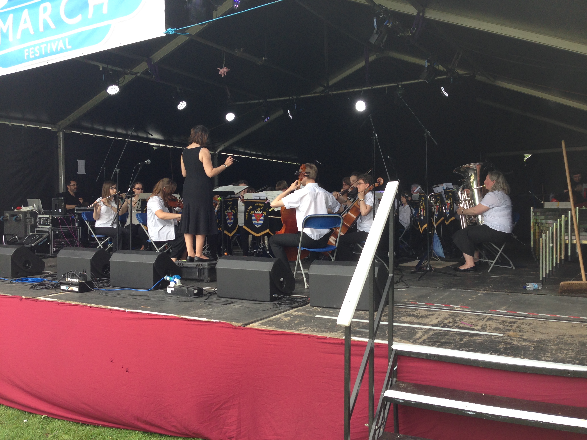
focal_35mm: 33
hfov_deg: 55.4
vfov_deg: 42.9
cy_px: 220
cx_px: 294
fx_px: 560
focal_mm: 4.12
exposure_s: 1/215
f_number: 2.4
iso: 50
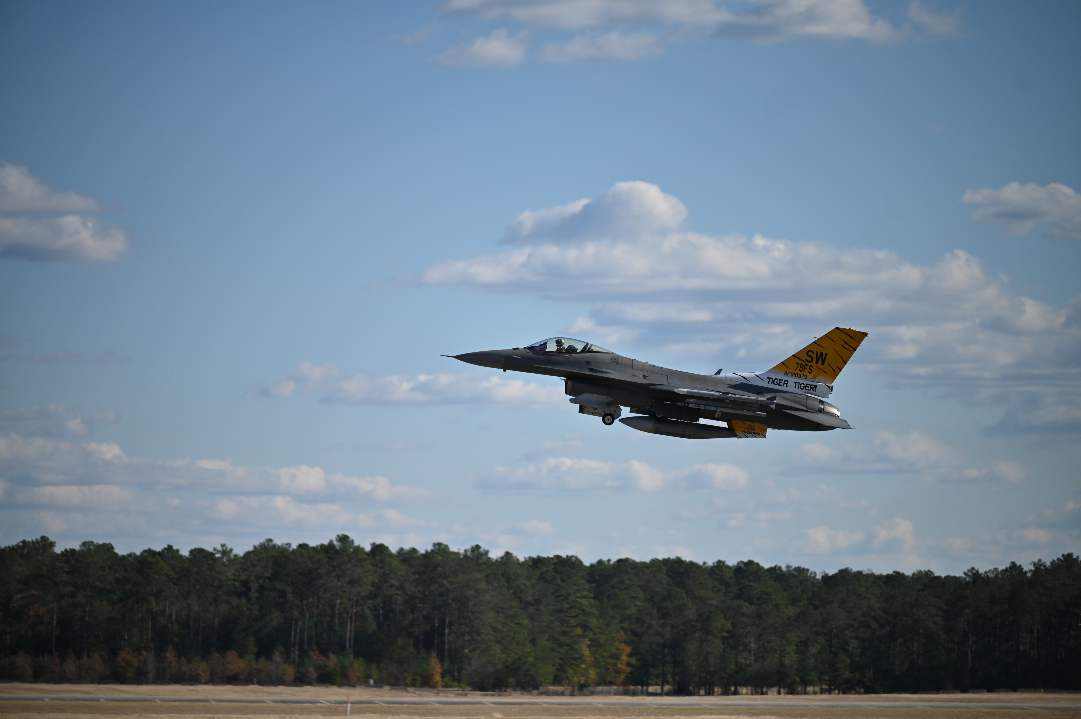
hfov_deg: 10.3
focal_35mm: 200
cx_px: 540
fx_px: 6001
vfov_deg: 6.9
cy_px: 360
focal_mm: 200
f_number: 2.8
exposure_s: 1/4000
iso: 100
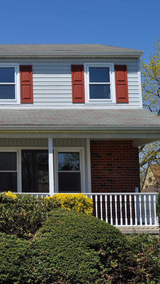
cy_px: 142
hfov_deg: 20.0
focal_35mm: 57
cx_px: -24
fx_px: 430
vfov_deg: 36.6
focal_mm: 24
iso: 200
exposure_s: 1/400
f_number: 10
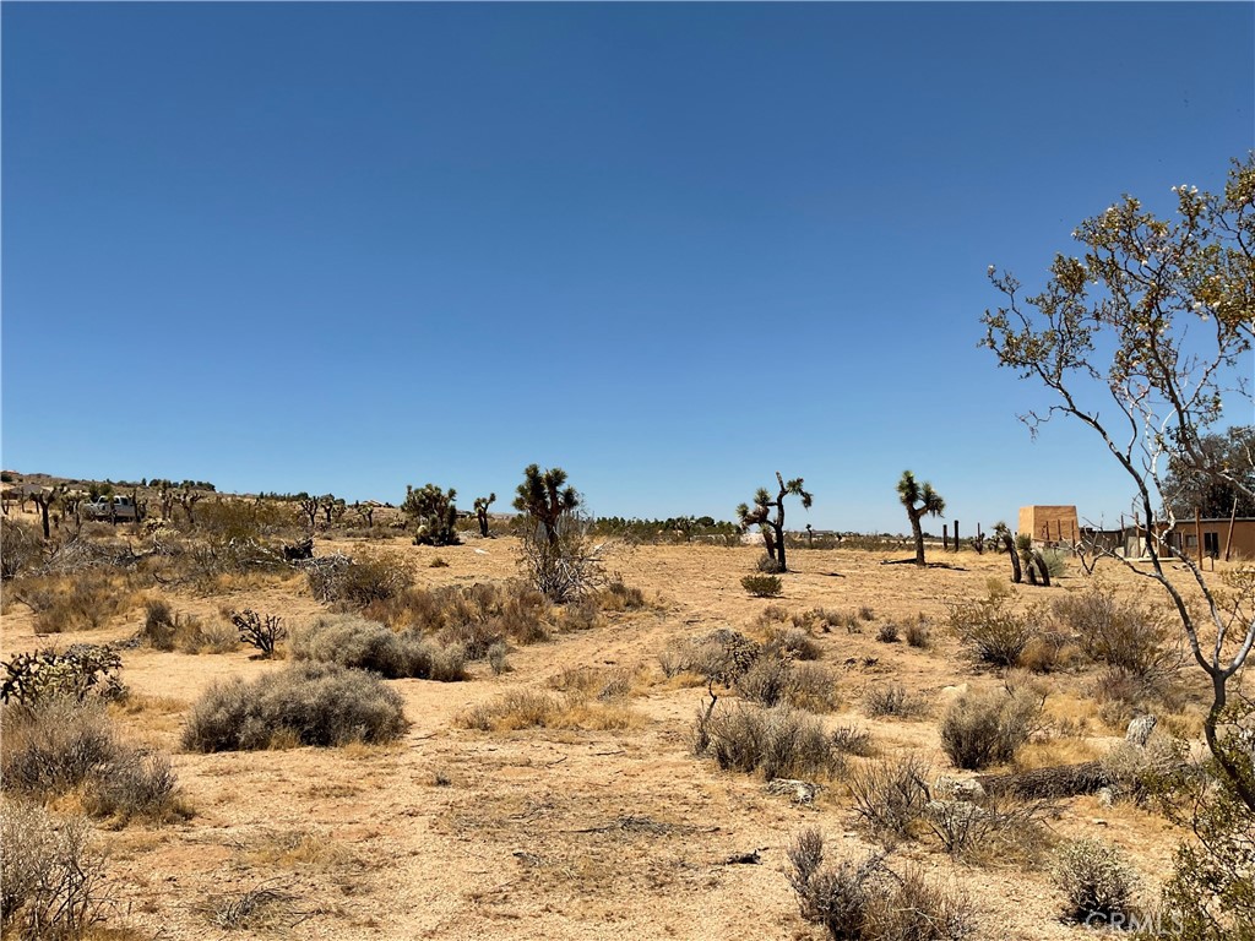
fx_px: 1051
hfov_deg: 61.7
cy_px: 470
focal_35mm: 29
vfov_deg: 48.2
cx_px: 628
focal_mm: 3
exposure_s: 1/3322
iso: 16
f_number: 1.8
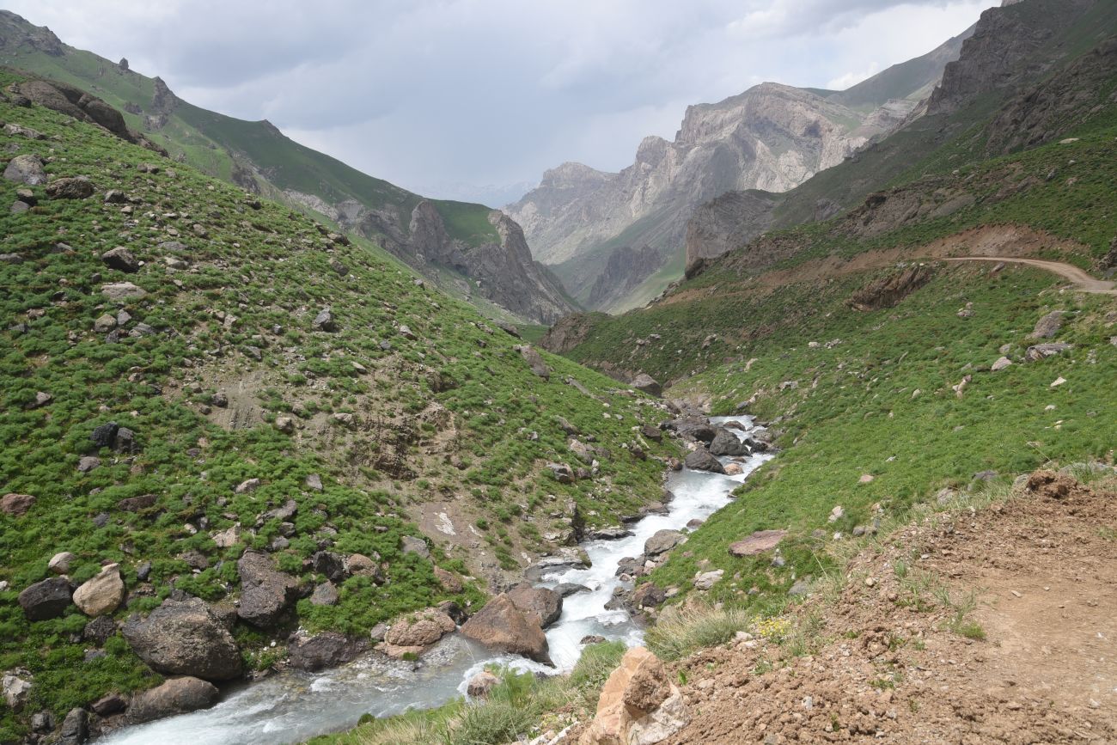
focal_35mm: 50
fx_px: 1551
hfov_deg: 39.6
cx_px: 558
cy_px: 372
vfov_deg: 27.0
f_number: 11
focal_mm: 50
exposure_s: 1/160
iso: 160
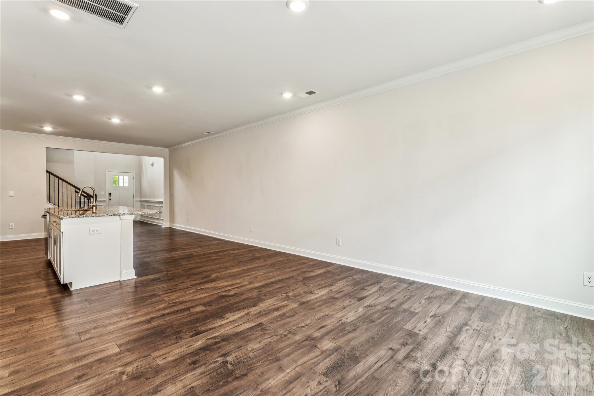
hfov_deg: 95.3
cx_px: 297
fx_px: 271
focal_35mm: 16
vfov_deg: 72.4
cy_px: 198
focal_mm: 16.4
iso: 100
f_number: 9
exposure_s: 1/5
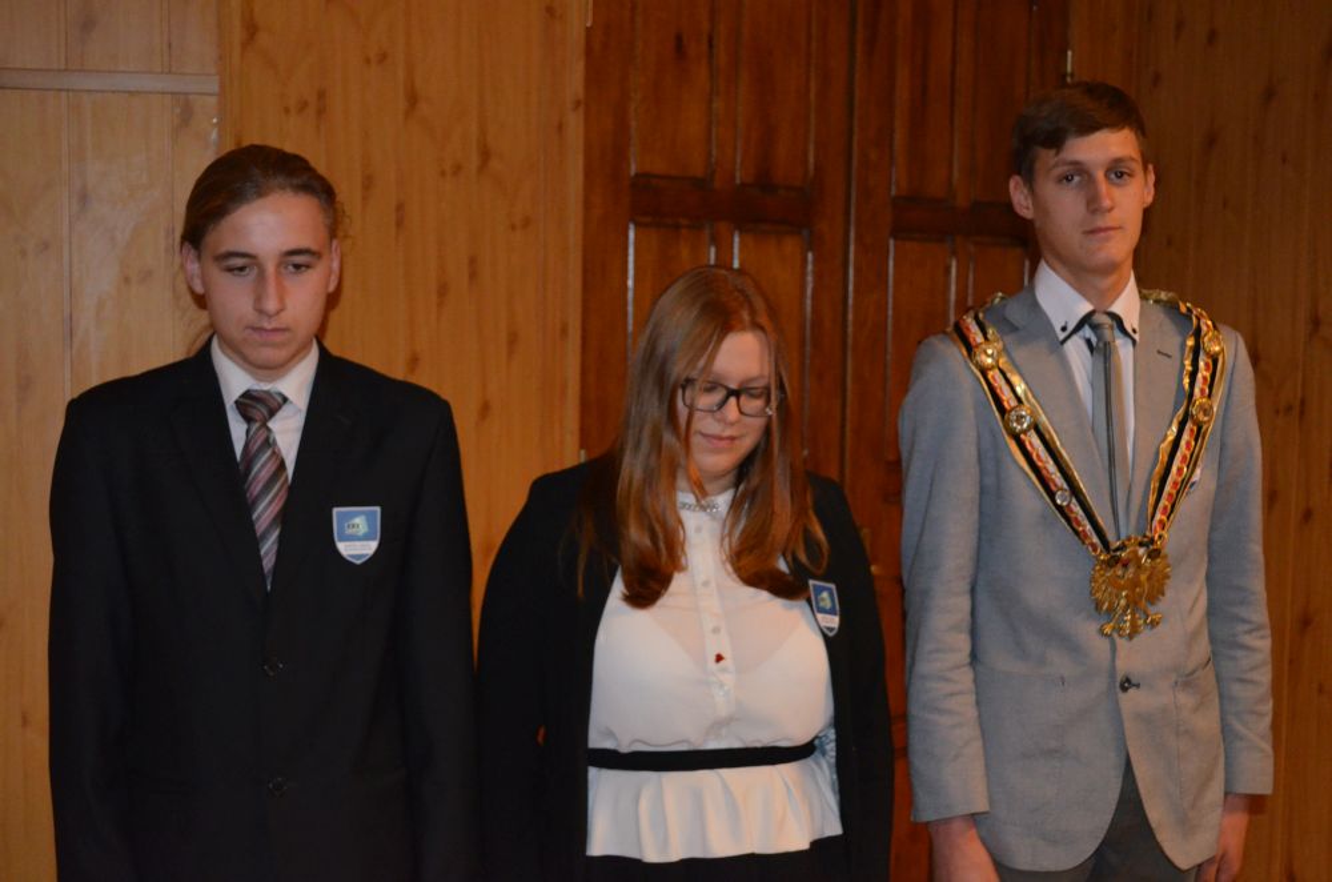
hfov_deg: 41.2
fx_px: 1772
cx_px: 666
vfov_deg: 27.9
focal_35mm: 48
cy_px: 441
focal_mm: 32
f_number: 4.8
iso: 3200
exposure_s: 1/60
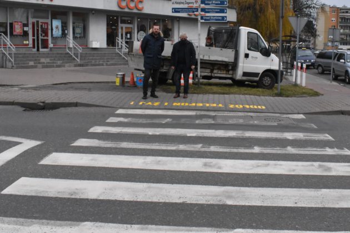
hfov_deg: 55.1
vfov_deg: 38.4
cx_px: 175
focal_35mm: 34
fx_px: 335
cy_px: 116
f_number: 16
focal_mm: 23
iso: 4000
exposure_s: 1/1000
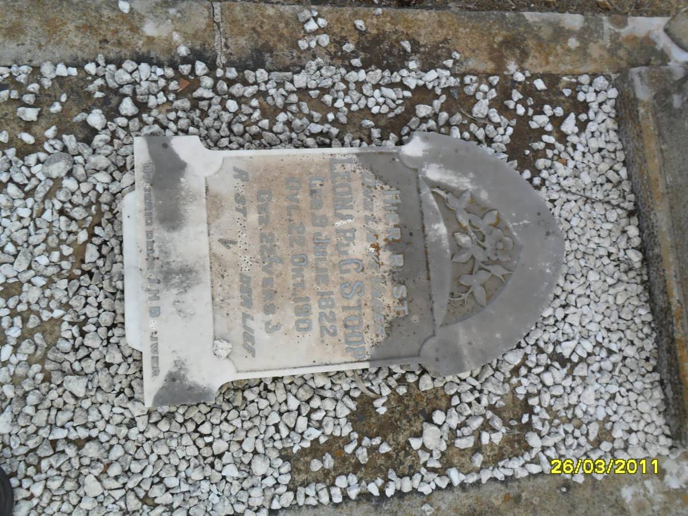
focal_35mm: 32
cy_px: 258
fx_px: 636
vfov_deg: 44.2
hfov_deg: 56.8
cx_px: 344
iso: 100
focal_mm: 5.7
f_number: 3.7
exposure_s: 1/250
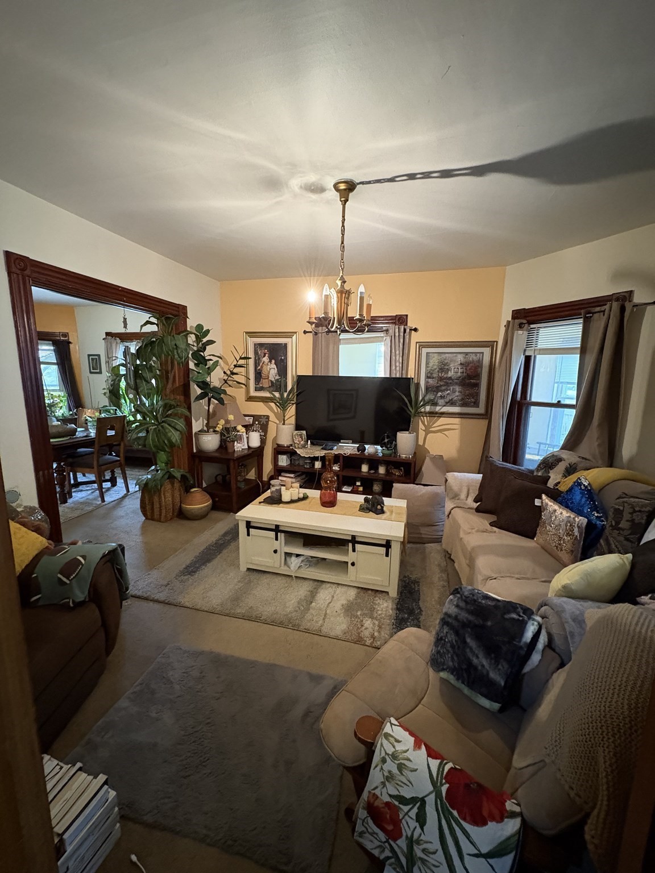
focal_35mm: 14
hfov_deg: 85.7
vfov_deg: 102.1
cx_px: 328
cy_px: 436
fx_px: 353
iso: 1000
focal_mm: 2.22
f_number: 2.2
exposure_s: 1/30
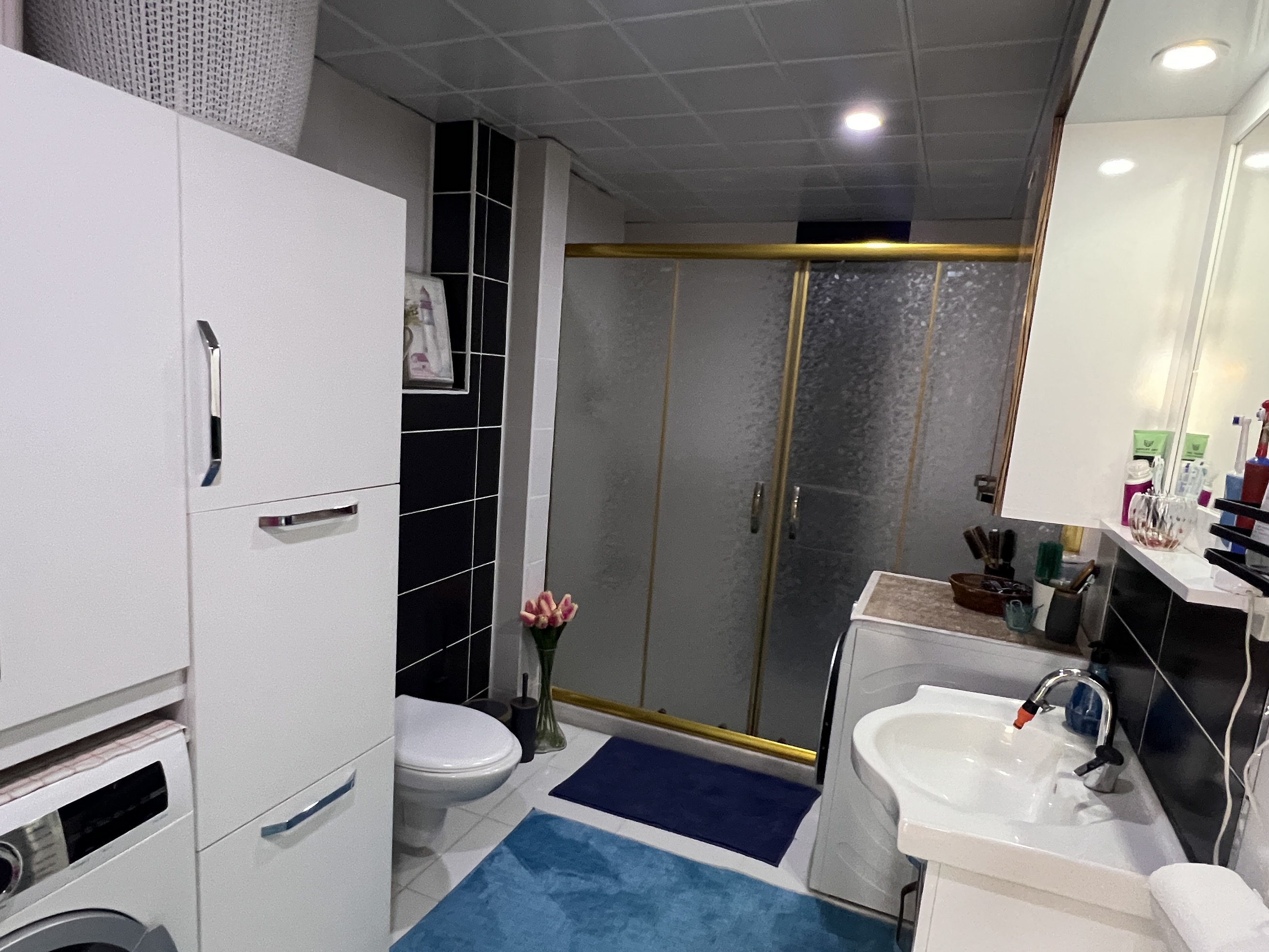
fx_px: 733
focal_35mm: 20
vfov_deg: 65.9
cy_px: 516
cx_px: 605
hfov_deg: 81.7
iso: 500
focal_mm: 1.57
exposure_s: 1/50
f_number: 1.8
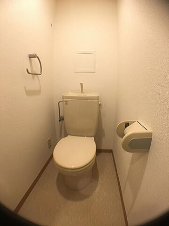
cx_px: 84
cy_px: 113
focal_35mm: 29
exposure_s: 1/25
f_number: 2.2
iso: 200
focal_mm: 4.15
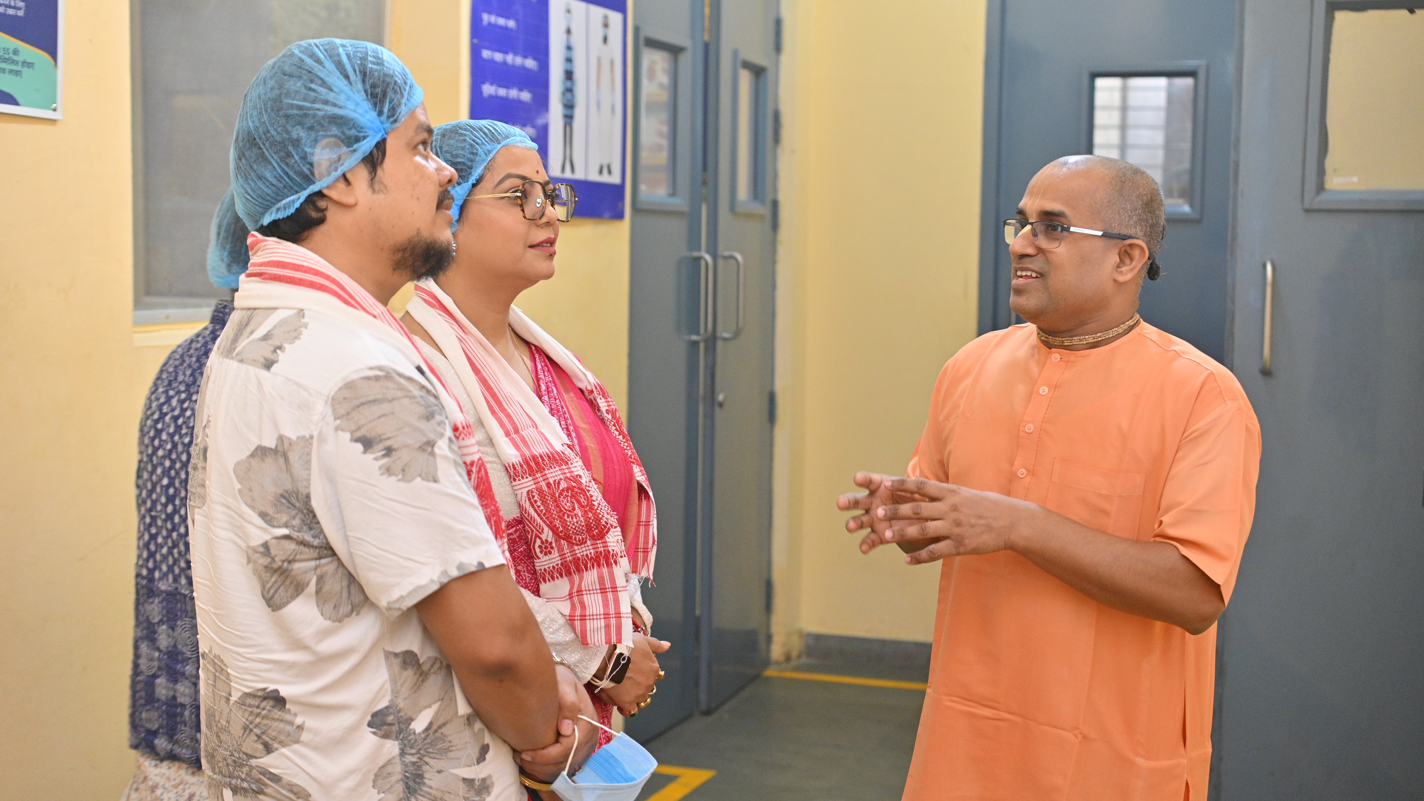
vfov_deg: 22.6
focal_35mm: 53
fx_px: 2001
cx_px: 710
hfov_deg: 39.2
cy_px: 426
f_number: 4
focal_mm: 50
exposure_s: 1/200
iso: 2000
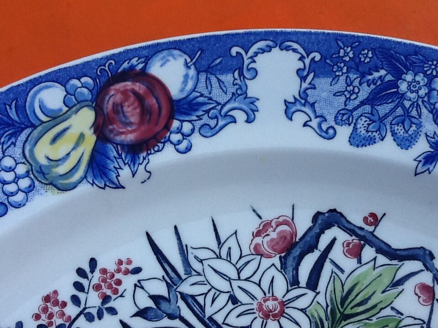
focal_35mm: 44
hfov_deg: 42.9
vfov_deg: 32.9
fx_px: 557
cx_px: 219
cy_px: 164
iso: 40
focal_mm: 2.03
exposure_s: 1/366
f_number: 2.4
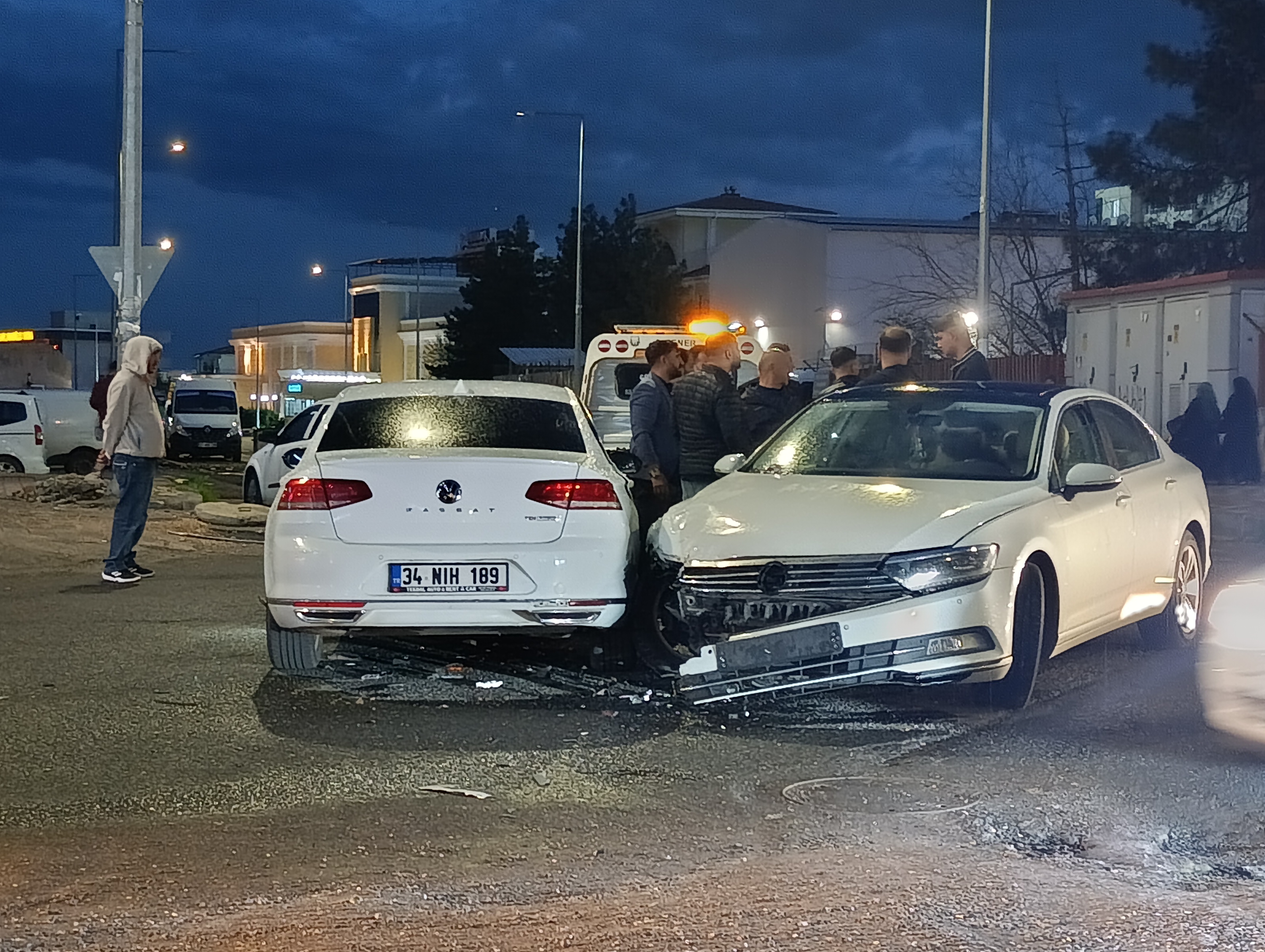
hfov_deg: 32.6
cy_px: 494
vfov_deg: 24.9
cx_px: 580
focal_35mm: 59
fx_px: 2159
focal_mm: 6.11
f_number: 1.65
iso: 1492
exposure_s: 1/14.3
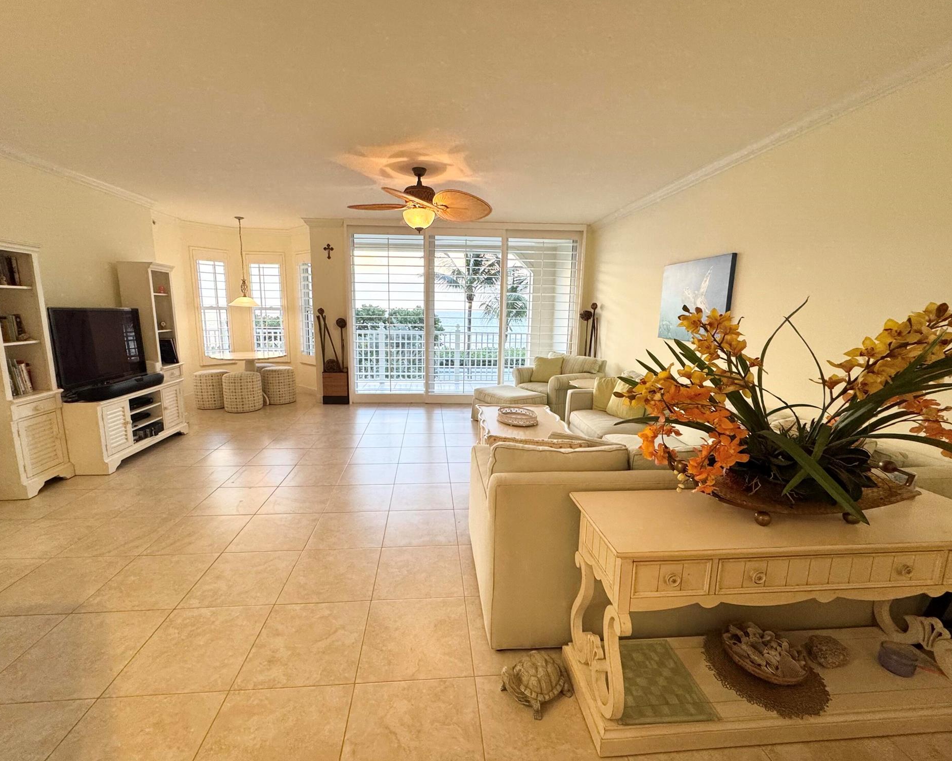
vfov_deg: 84.0
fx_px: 423
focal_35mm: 15
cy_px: 380
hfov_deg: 96.8
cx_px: 463
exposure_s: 1/120
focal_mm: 2.22
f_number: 2.2
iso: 200
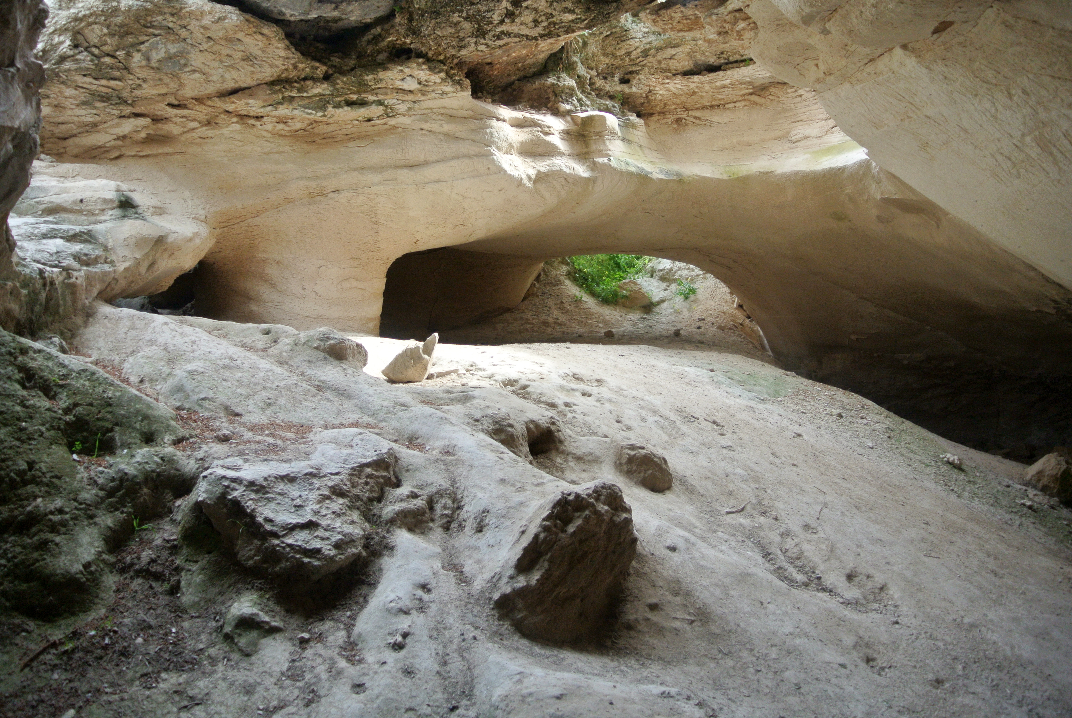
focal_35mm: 29
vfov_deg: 45.1
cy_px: 359
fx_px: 865
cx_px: 536
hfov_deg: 63.6
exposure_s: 1/125
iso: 280
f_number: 3.5
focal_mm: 11
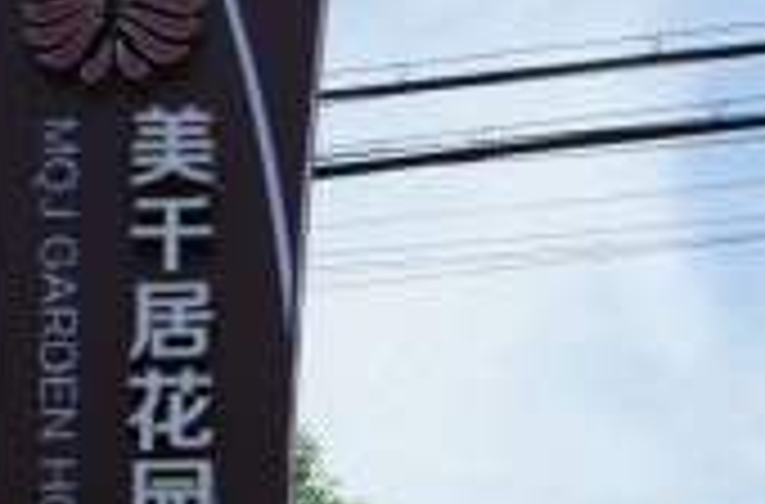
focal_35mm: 132
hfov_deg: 15.5
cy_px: 670
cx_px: 225
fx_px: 2795
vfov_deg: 10.1
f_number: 7.1
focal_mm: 18.3
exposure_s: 1/1250
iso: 320
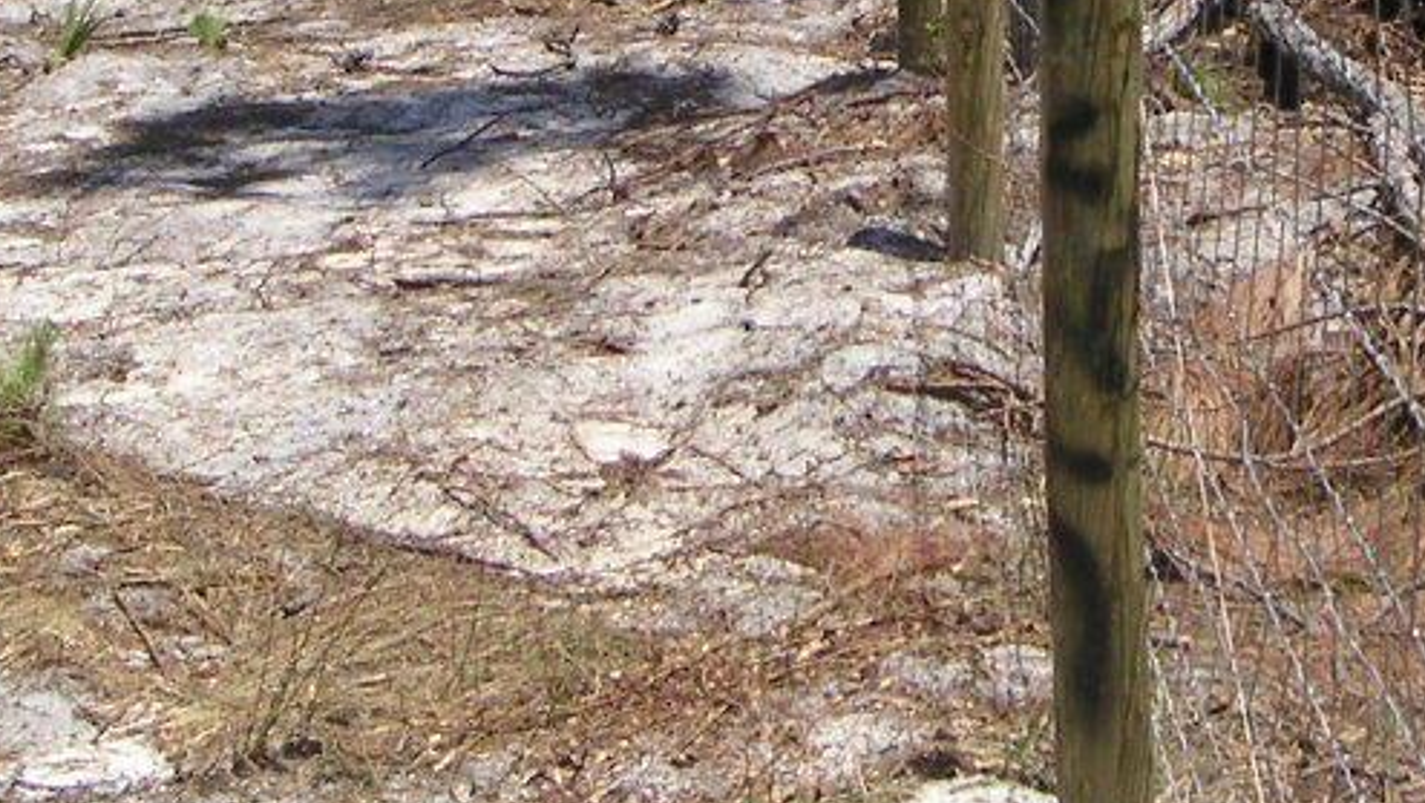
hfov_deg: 19.8
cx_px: 1065
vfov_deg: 11.0
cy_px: -271
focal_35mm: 107
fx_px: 4045
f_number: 6.7
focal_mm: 6
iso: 50
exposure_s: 1/180
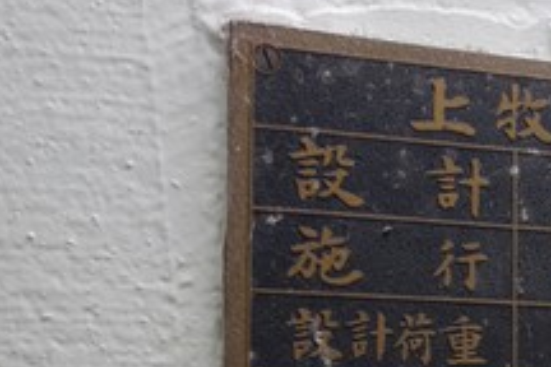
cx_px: 577
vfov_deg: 16.1
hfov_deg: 23.3
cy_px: 368
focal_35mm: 83
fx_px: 1270
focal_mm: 10.4
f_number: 1.8
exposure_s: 1/30
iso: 125
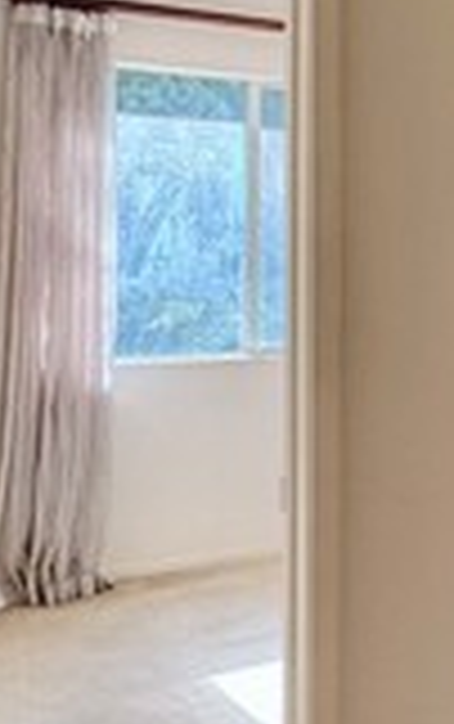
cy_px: 261
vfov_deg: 34.3
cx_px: 872
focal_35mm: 59
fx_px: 1165
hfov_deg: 17.1
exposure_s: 1/120
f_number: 2.2
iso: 64
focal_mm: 2.22
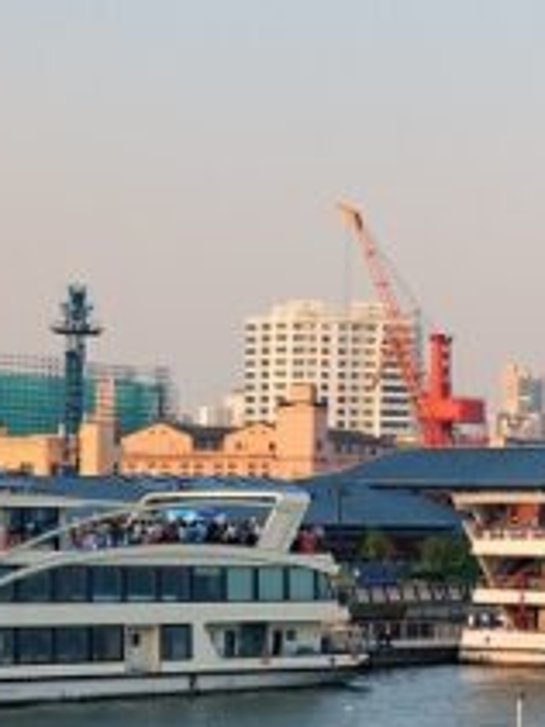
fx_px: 2732
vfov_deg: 15.2
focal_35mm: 130
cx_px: 973
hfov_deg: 10.7
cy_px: 384
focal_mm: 38
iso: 200
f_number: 5.6
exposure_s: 1/750
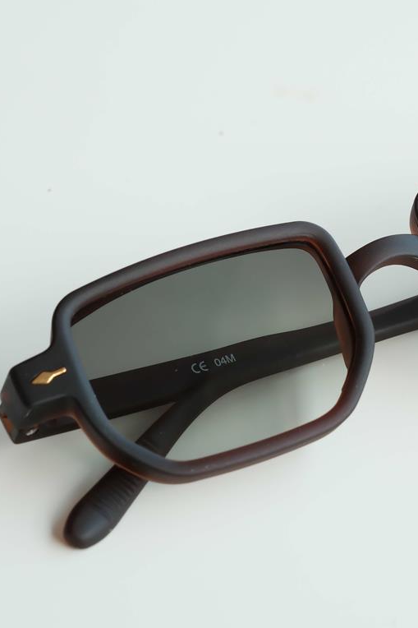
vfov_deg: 15.5
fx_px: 2300
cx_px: 375
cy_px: 235
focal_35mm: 132
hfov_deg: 10.3
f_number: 8
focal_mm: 46.6
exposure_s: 1/40
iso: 250
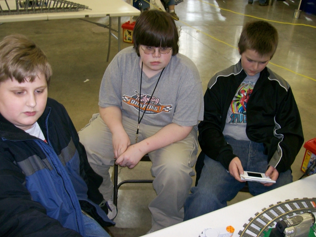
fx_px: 338
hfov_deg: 50.1
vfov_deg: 38.7
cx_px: 159
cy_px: 116
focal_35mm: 37
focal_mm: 6
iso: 80
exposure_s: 1/64
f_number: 2.7
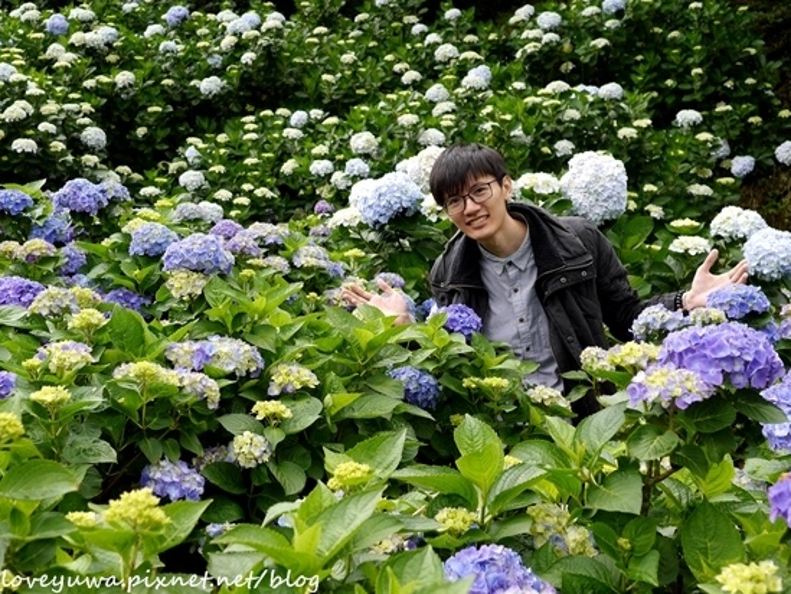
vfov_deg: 29.7
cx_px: 367
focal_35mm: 49
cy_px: 285
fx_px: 1120
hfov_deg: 38.9
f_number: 5.6
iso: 160
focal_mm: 21
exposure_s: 1/125
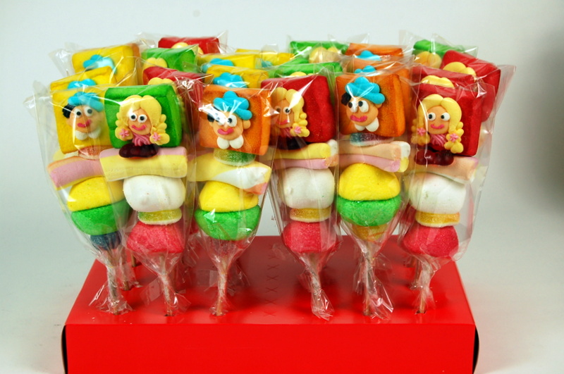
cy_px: 187
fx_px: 1173
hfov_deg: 27.0
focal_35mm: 75
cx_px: 282
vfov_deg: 18.1
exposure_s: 1/250
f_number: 8
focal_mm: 50
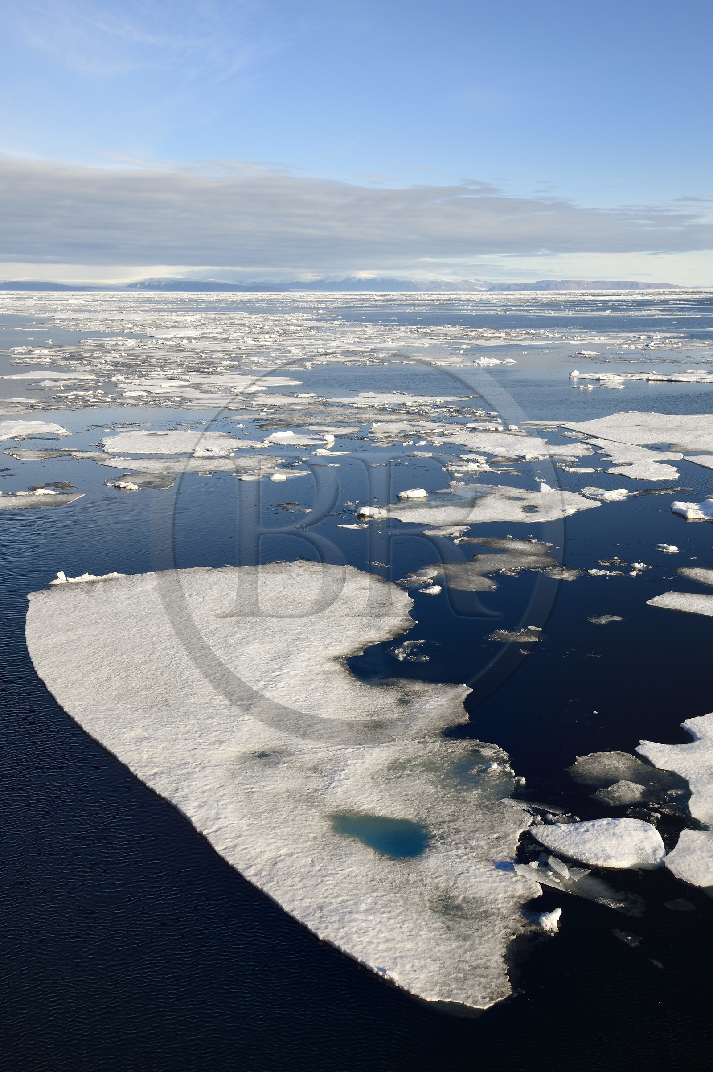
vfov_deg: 54.5
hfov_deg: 37.8
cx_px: 356
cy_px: 536
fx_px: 1041
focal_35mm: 35
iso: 200
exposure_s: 1/250
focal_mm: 35
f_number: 11
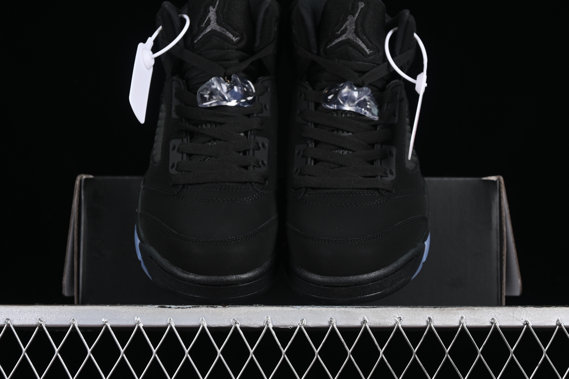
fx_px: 1185
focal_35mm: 75
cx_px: 284
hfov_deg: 27.0
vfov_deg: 18.2
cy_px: 190
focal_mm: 50
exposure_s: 1/60
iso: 160
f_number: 6.3
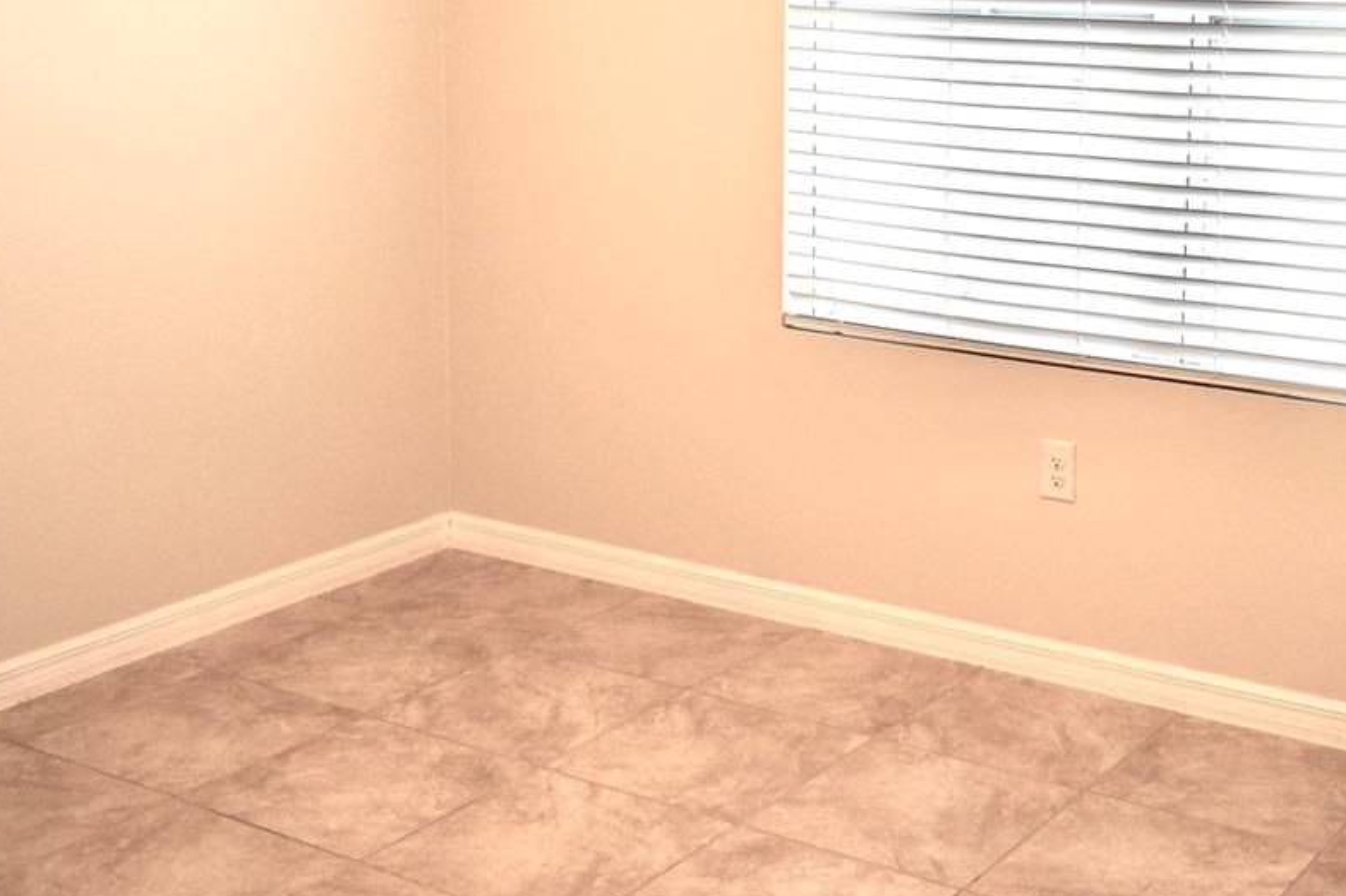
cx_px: 912
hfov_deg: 36.4
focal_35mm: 54
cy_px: 173
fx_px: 2019
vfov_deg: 24.6
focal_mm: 26.5
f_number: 2.8
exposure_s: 1/160
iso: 400
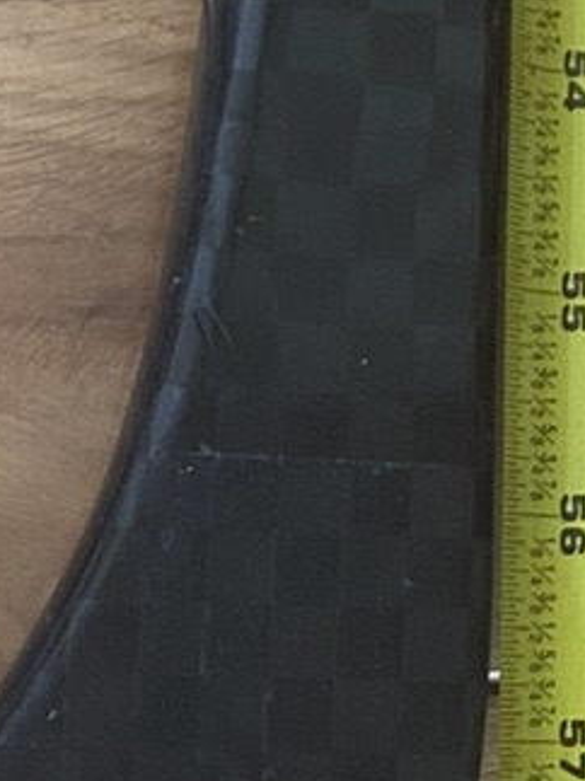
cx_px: -167
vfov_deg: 12.0
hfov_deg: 8.9
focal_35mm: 165
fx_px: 3720
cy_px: 501
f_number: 1.8
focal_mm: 4.25
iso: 125
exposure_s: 1/72
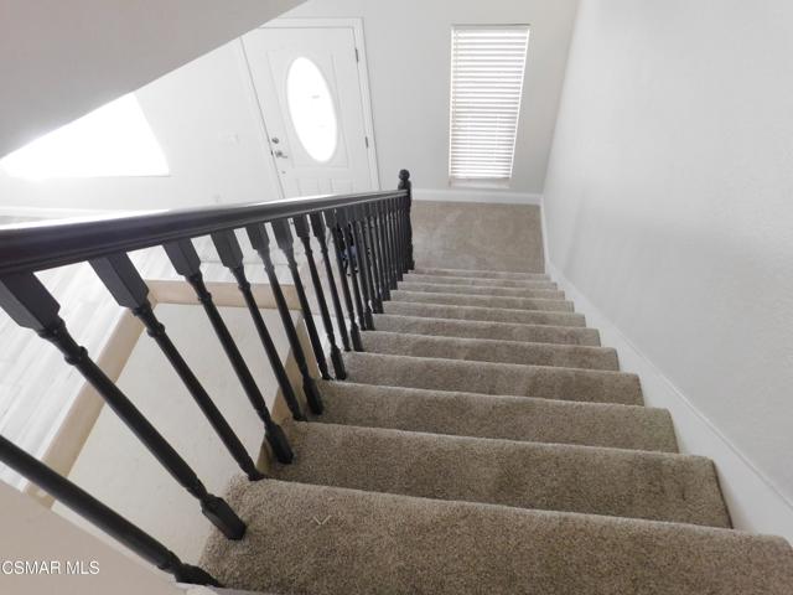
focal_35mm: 23
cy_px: 298
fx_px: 527
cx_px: 396
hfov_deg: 73.9
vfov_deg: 58.9
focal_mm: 4
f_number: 3
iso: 320
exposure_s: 1/30
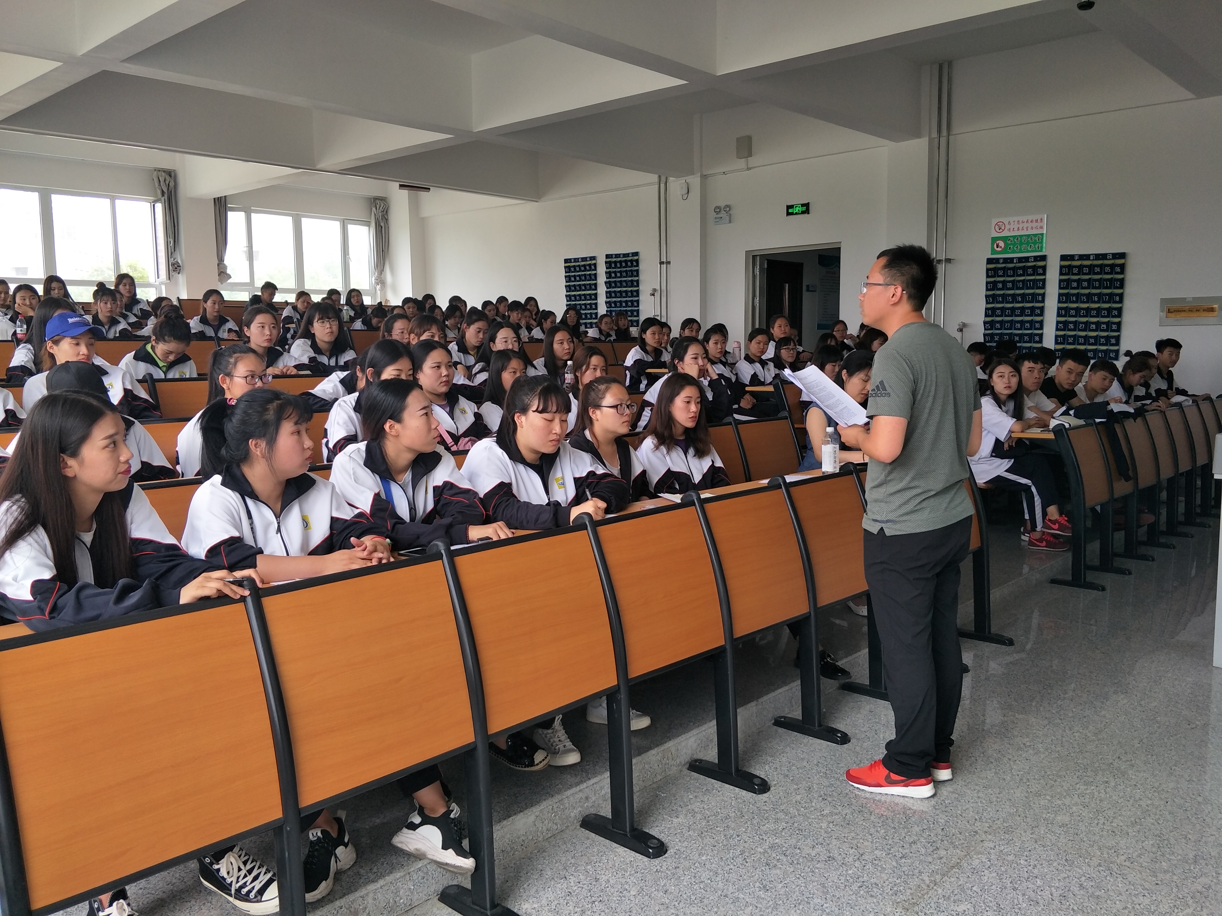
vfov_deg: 61.1
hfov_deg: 76.4
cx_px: 611
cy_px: 458
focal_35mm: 22
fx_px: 777
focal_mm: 3.79
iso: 89
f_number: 1.7
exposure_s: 1/50
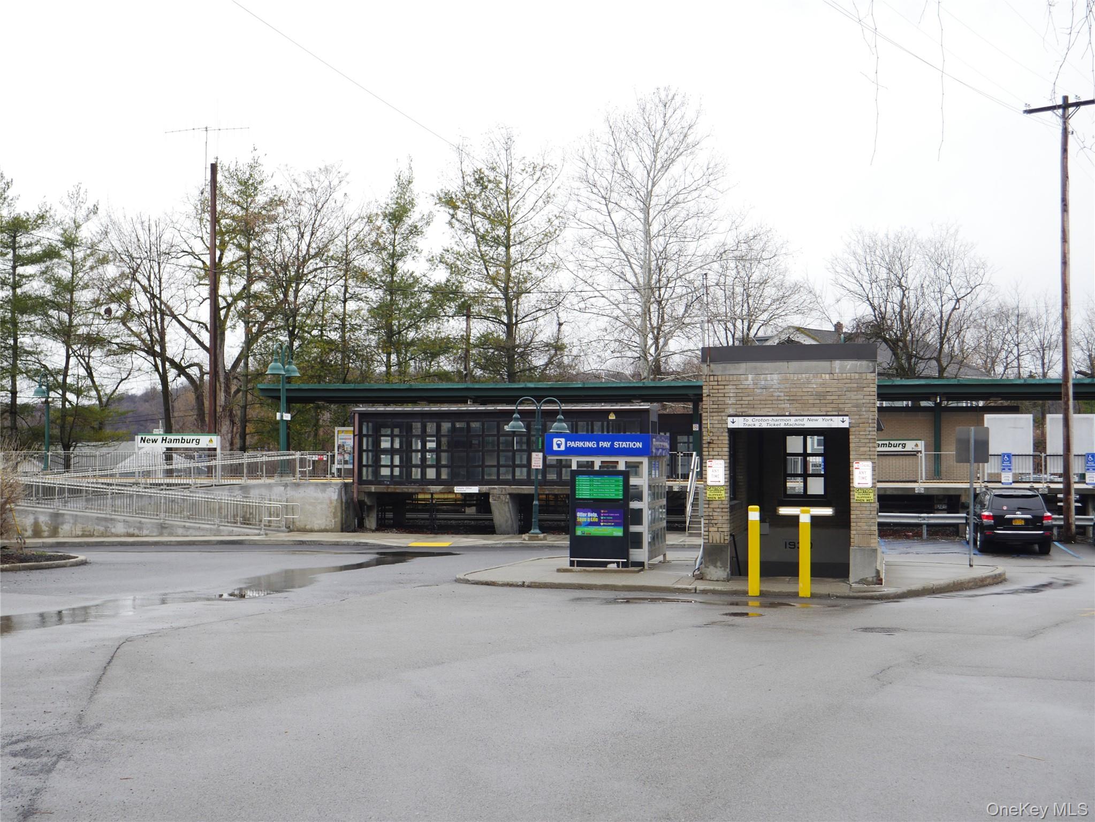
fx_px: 1456
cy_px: 411
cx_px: 548
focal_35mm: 46
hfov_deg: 41.2
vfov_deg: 31.5
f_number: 5.1
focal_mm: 23
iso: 200
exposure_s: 1/160
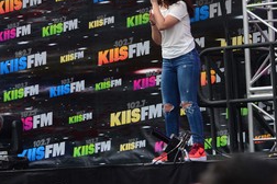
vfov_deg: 6.4
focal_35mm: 214
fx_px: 1646
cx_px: 147
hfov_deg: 9.6
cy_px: 62
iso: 640
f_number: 5
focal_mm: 135
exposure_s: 1/1000
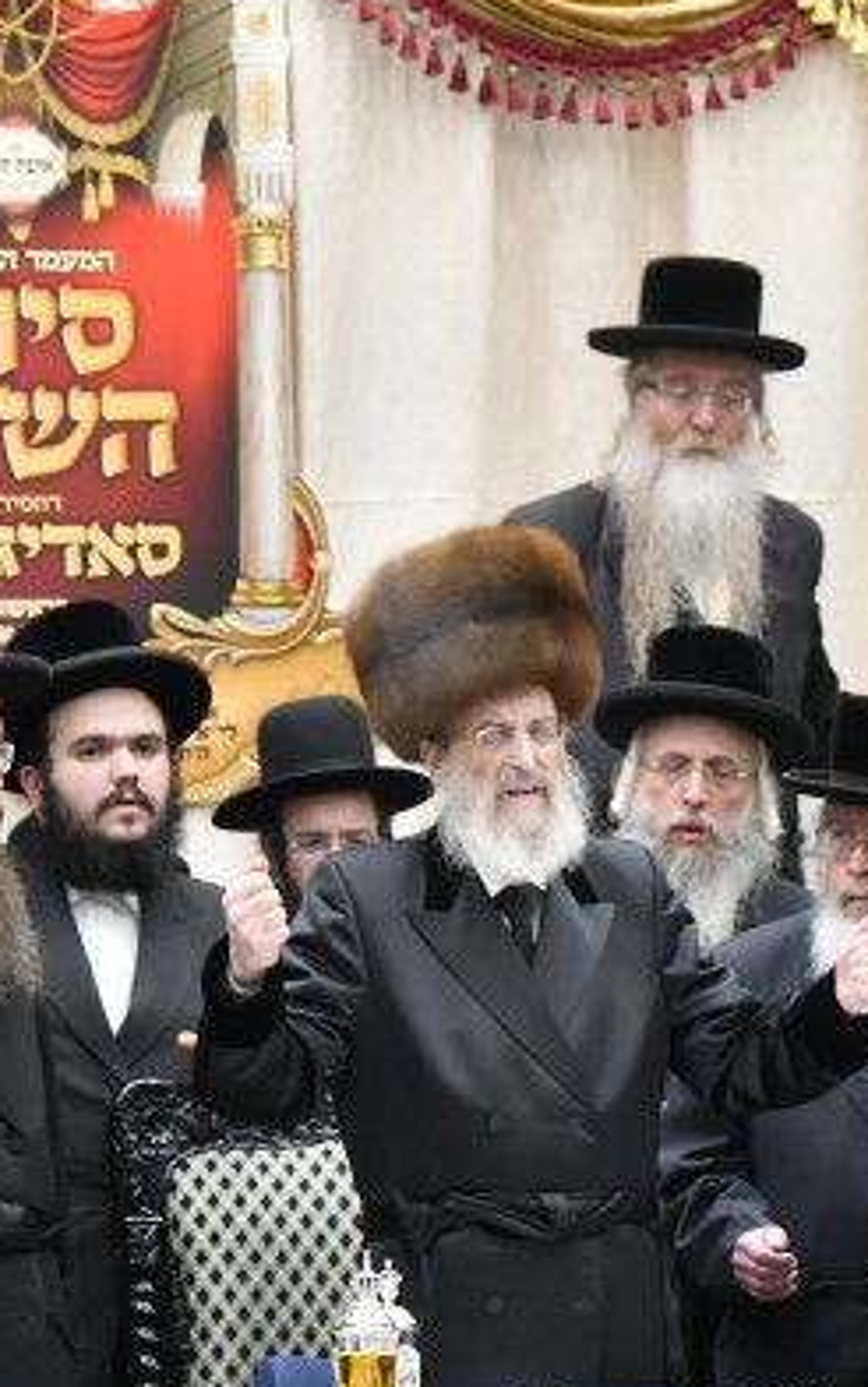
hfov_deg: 4.7
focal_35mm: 279
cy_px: 1053
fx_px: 10548
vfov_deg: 7.5
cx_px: 498
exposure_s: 1/125
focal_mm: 105
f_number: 5
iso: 2000
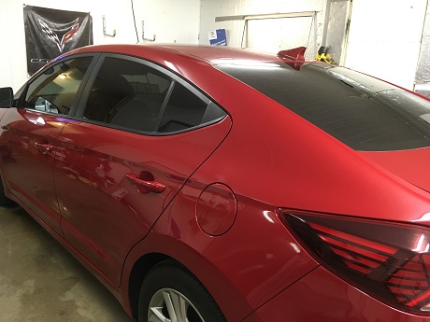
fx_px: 360
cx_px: 215
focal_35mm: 29
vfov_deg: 48.2
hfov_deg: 61.7
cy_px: 161
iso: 160
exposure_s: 1/30
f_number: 2.2
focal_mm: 4.15
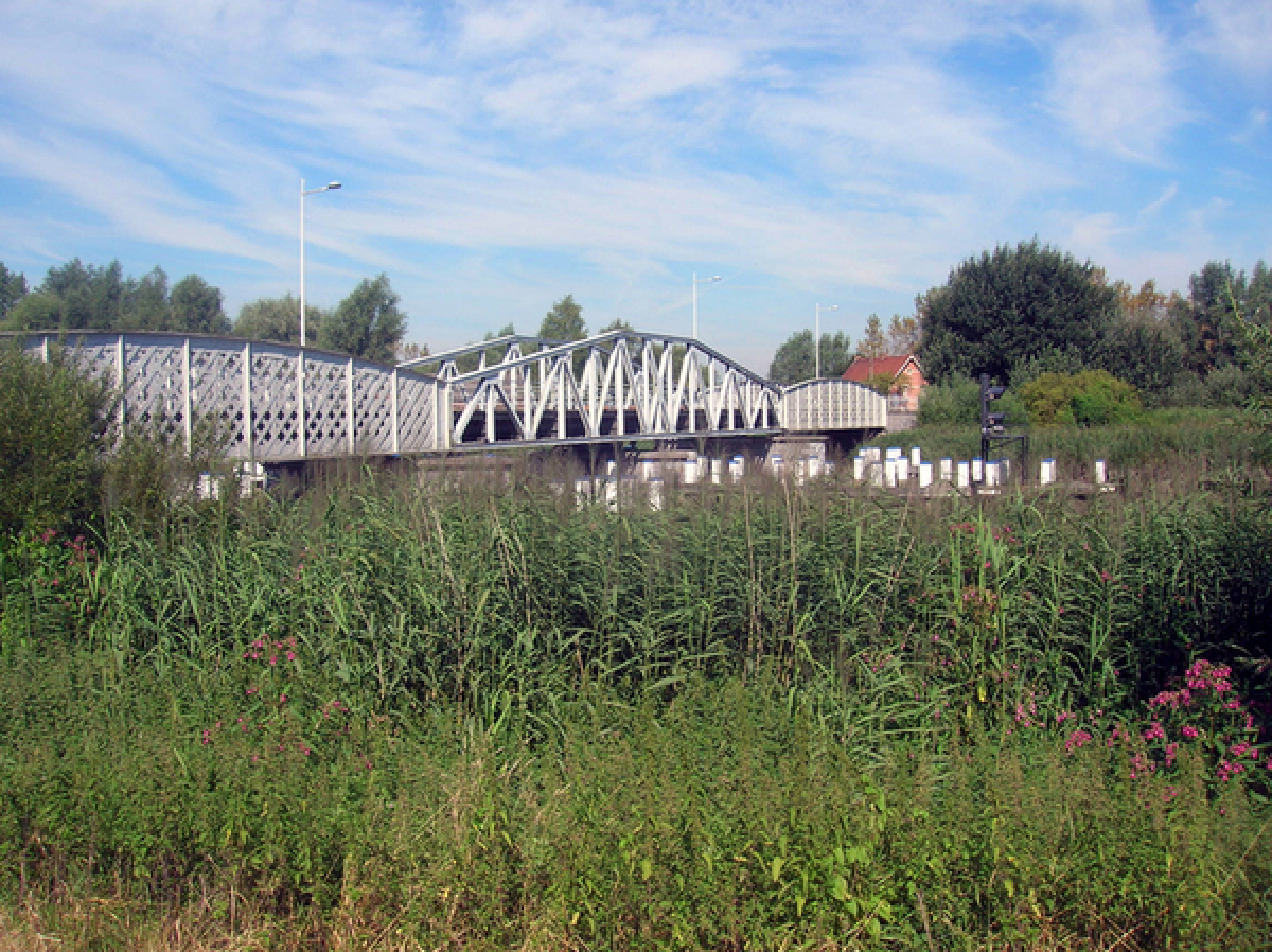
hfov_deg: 54.0
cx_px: 636
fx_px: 1248
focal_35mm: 34
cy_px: 476
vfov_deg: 41.7
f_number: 4.9
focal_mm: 5.7
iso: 50
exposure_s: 1/357
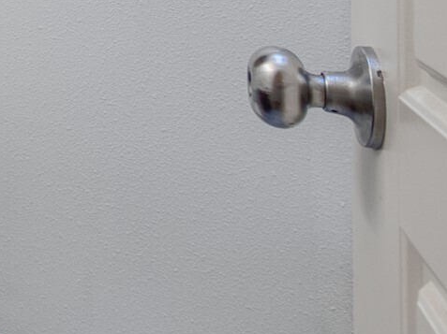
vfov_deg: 26.2
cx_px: -263
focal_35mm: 47
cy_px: -103
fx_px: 606
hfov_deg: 26.0
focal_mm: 7
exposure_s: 1/15
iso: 200
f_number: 6.3
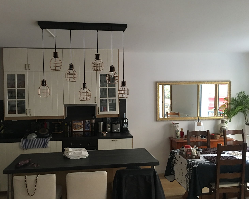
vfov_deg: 47.1
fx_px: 228
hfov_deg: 57.1
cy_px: 99
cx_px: 117
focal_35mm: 31
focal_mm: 4.15
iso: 80
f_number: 2.2
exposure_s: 1/10
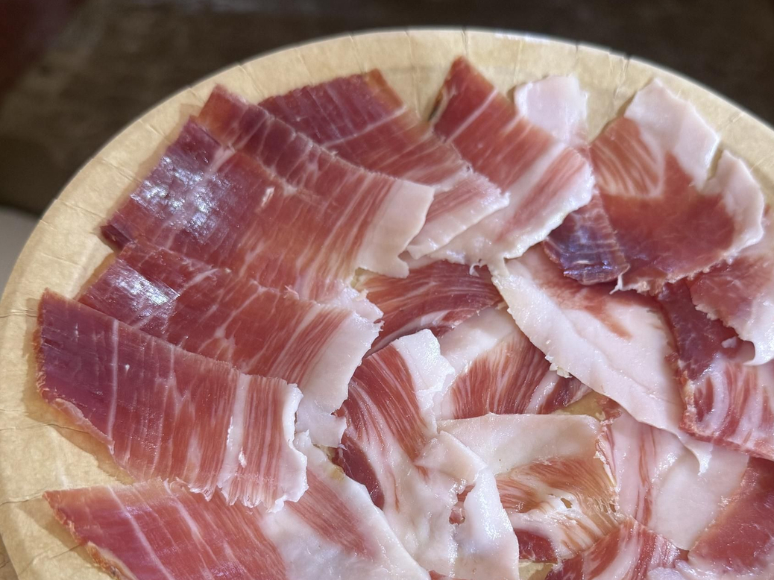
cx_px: 435
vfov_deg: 37.9
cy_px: 421
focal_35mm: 37
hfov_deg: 50.0
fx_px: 827
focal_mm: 6.76
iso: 200
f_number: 1.78
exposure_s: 1/50
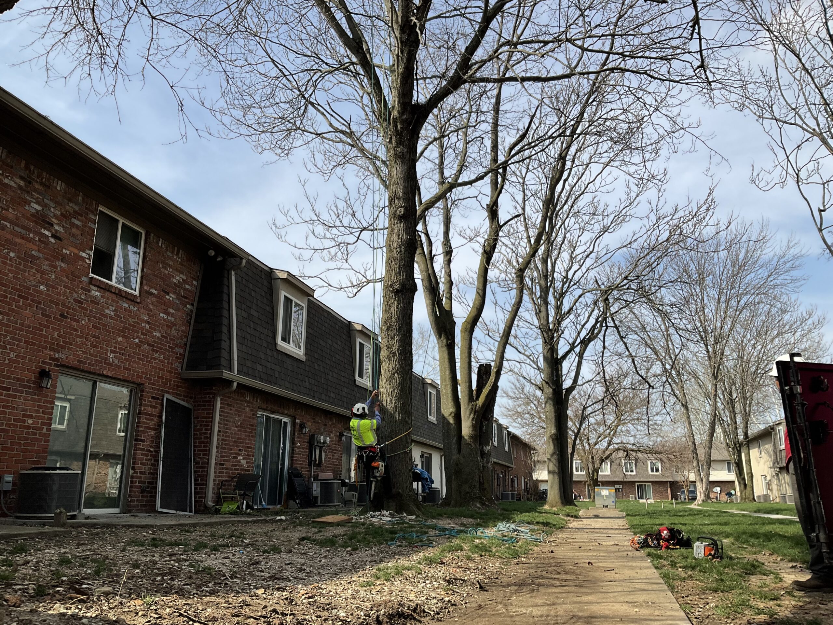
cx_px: 416
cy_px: 312
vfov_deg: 48.2
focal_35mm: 29
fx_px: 698
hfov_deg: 61.7
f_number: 1.8
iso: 25
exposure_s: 1/1984
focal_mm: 3
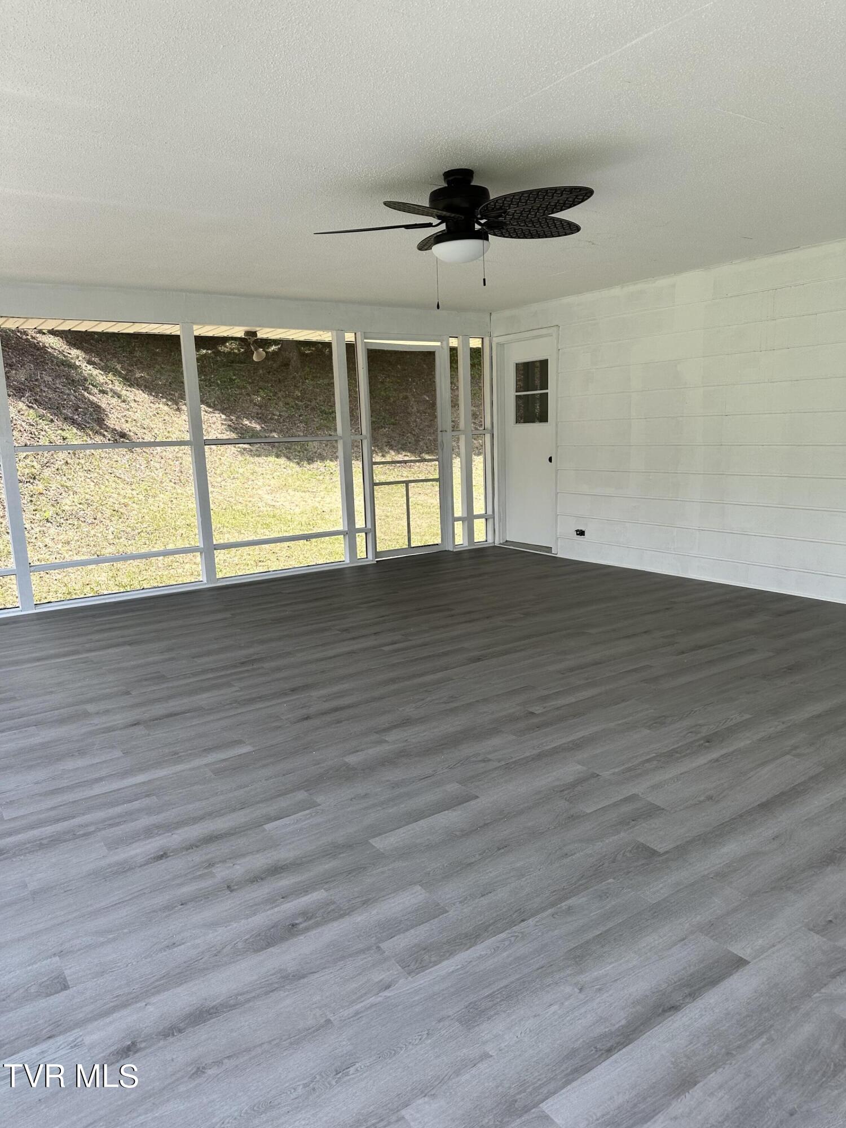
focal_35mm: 24
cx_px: 423
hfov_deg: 56.8
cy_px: 564
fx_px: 782
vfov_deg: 71.6
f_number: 1.78
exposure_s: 1/680
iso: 80
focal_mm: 6.86
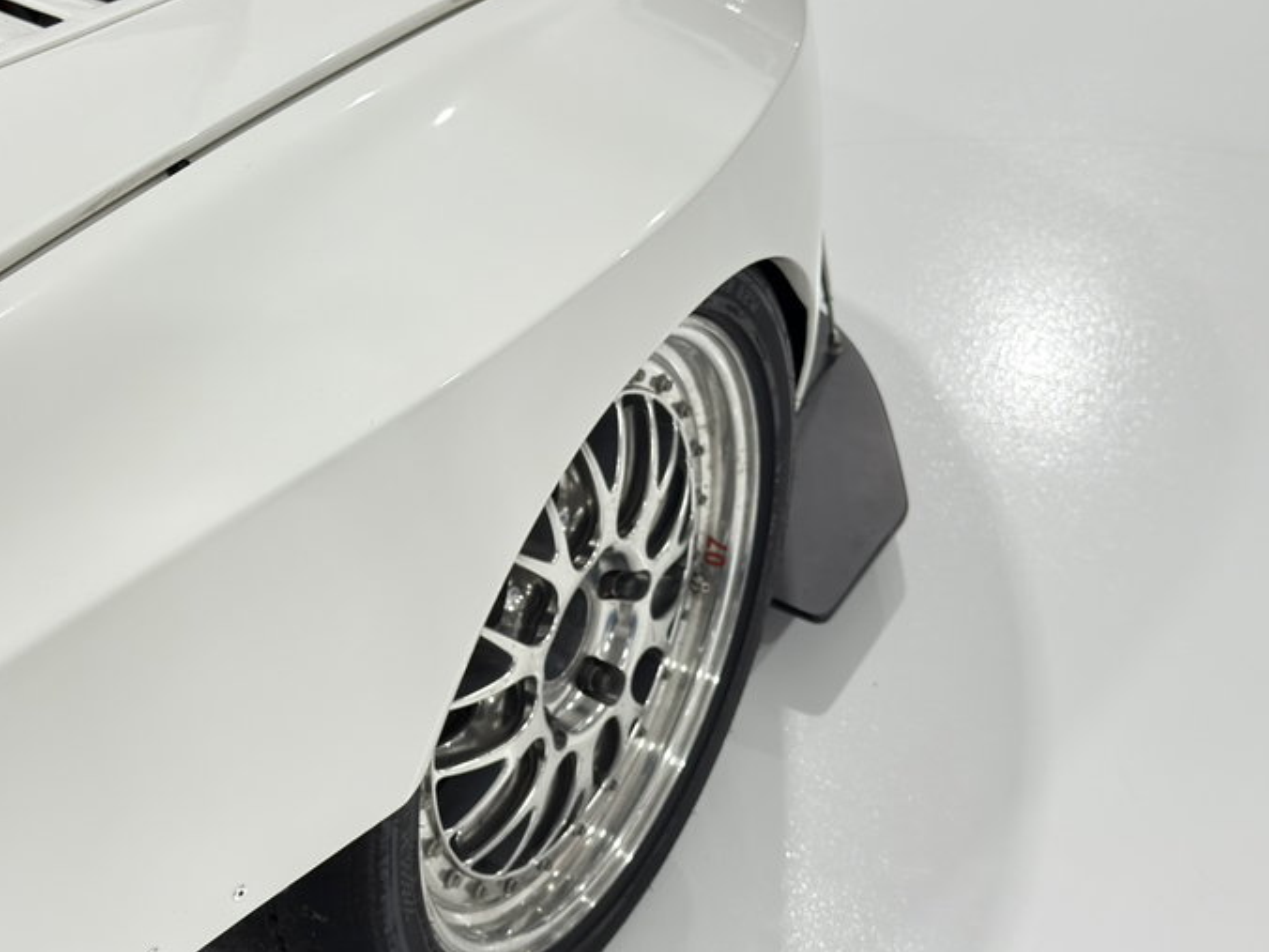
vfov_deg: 27.5
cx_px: 323
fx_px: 1943
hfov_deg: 35.4
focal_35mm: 53
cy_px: 520
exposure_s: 1/238
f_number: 1.78
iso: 160
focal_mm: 6.76
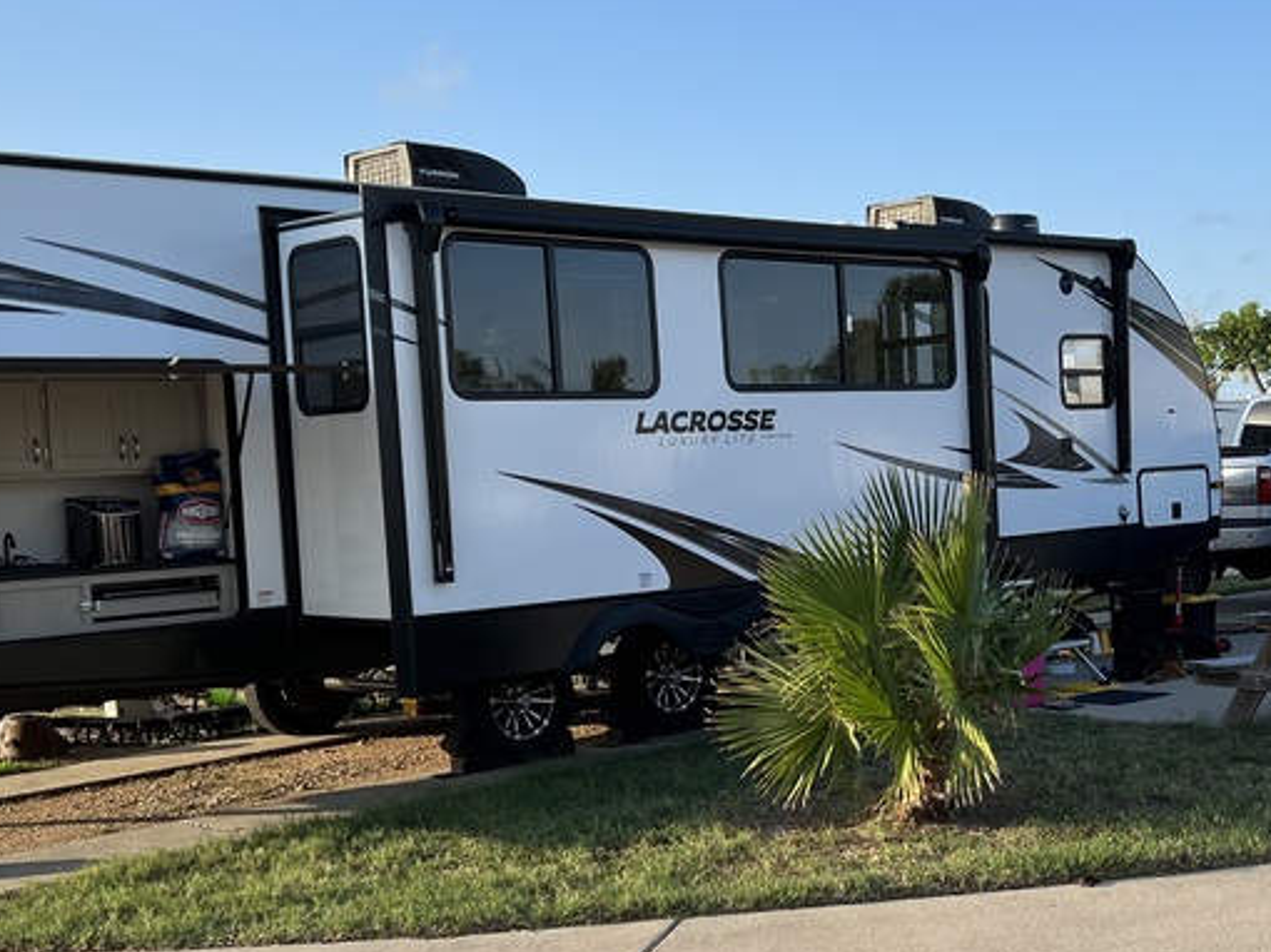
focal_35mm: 51
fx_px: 1872
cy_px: 566
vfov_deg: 28.5
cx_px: 807
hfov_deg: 37.2
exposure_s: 1/2008
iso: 50
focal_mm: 5.7
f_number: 1.5
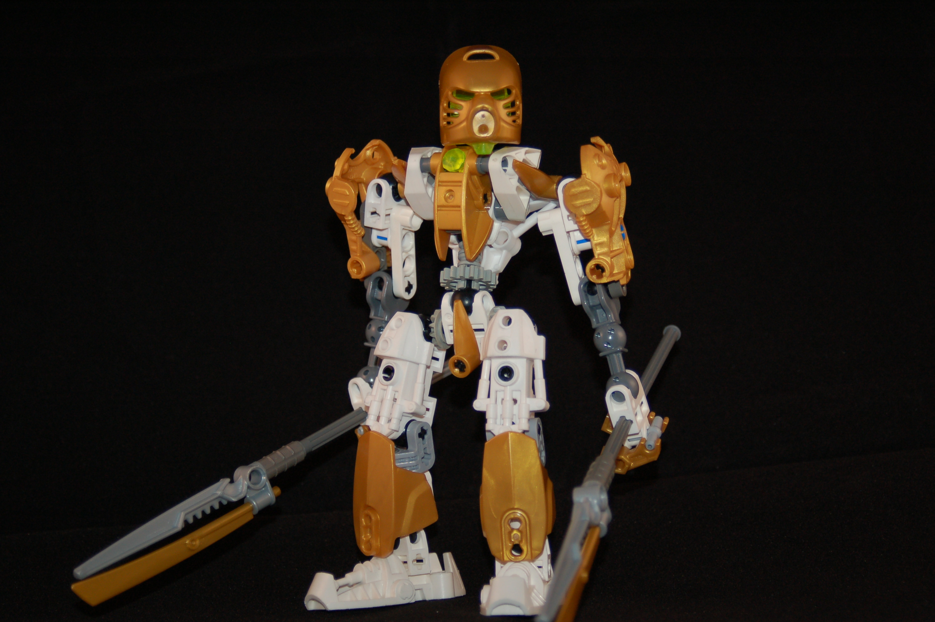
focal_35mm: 90
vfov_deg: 15.2
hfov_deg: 22.6
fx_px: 2335
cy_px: 311
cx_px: 468
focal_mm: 60
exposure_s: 1/60
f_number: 4.8
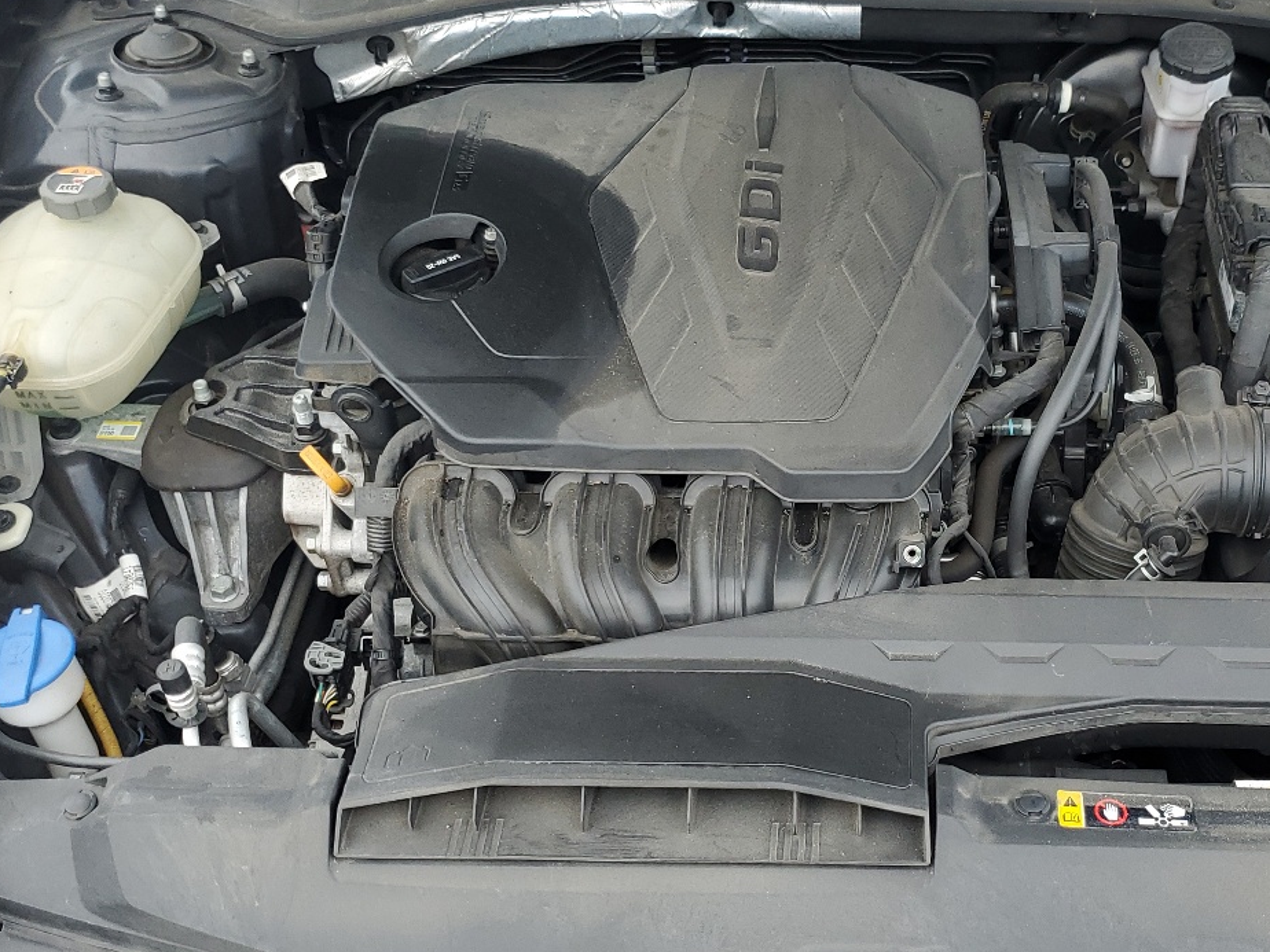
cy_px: 537
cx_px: 888
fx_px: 1651
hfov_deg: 41.3
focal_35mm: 45
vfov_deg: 32.1
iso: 50
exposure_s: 1/500
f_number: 1.5
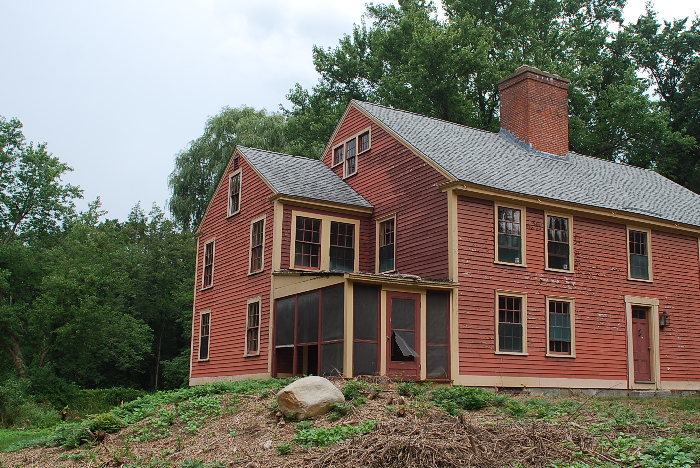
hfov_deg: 47.3
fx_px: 798
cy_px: 283
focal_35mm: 41
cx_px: 387
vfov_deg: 32.6
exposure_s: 1/125
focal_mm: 20
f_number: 5.6
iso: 100
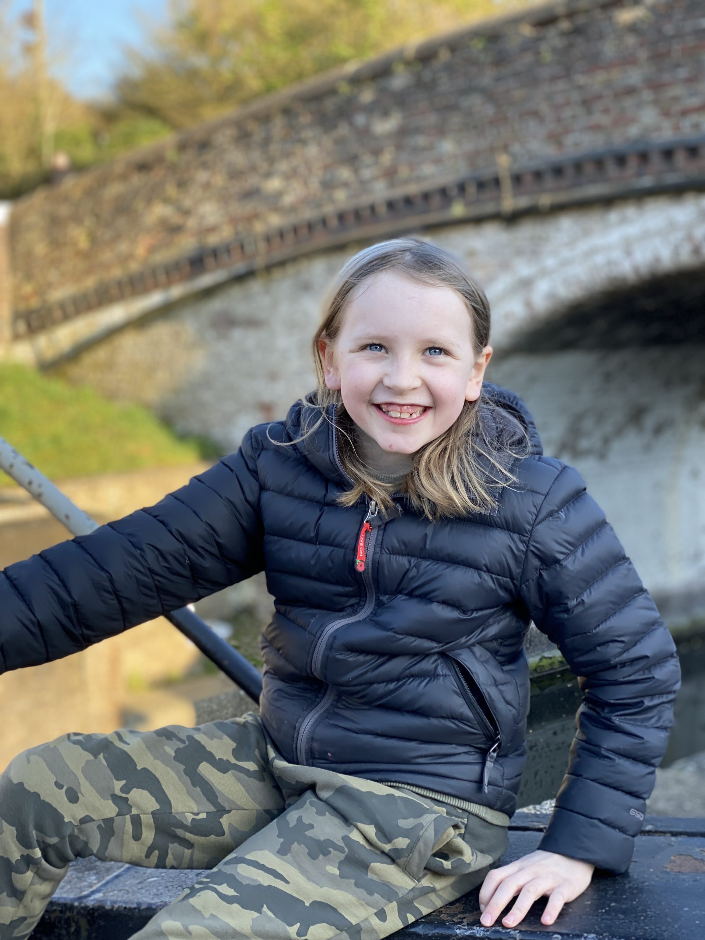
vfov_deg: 36.8
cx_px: 352
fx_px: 1412
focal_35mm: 52
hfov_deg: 28.0
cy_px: 470
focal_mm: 6
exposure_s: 1/185
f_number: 2
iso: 20
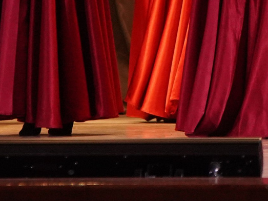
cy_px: -121
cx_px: 373
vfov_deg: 3.8
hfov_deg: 5.1
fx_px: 2988
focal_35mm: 386
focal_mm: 82
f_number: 5
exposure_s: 1/400
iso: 3200
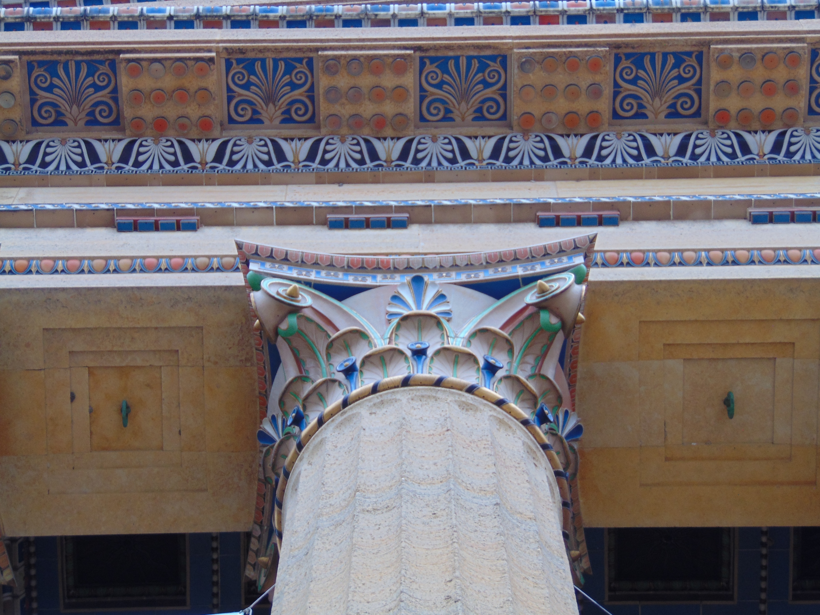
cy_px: 308
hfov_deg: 14.8
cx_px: 410
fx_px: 3151
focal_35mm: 133
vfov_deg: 11.1
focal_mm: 23.9
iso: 80
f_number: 4
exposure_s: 1/30
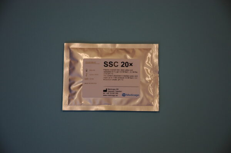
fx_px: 673
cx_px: 116
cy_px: 76
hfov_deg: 19.5
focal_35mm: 105
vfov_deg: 13.0
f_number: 4.5
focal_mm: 70
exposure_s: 1/80
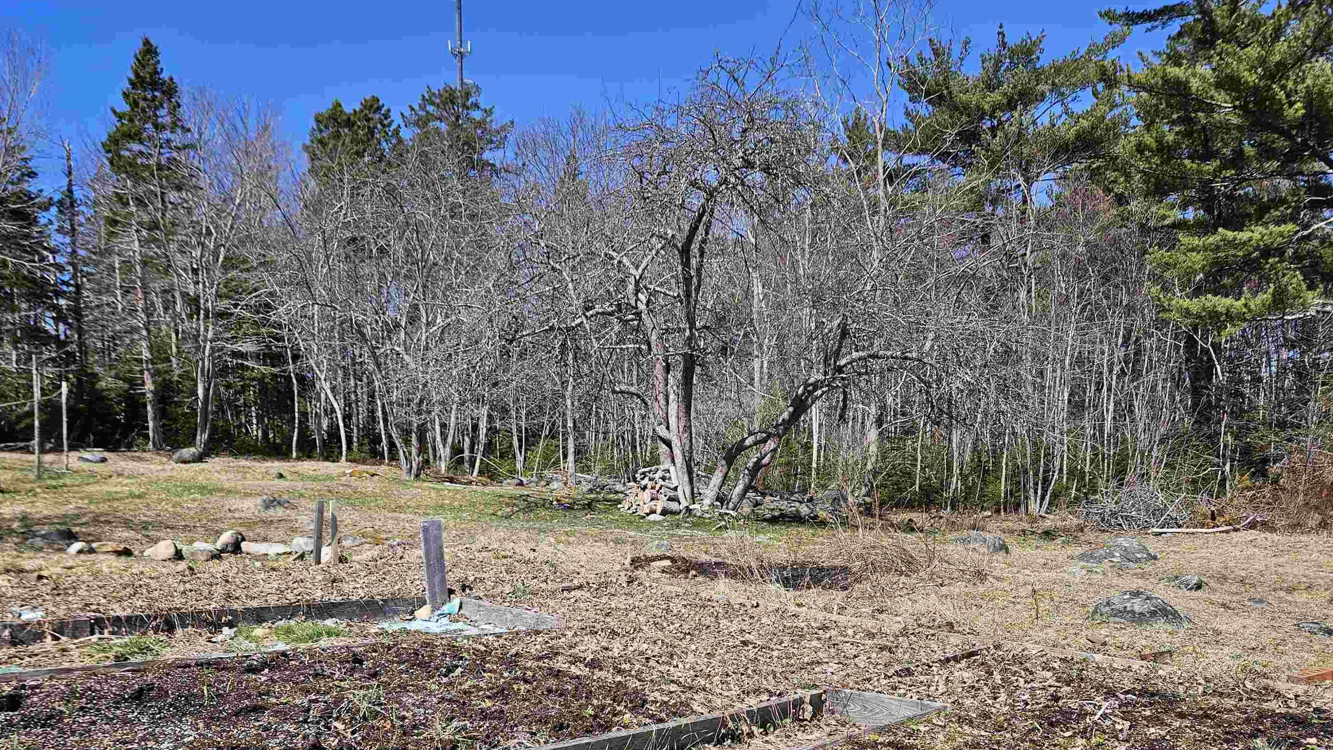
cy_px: 544
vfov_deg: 40.5
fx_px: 990
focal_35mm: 28
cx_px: 624
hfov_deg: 67.9
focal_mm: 5.4
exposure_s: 1/1410
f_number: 1.8
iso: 25
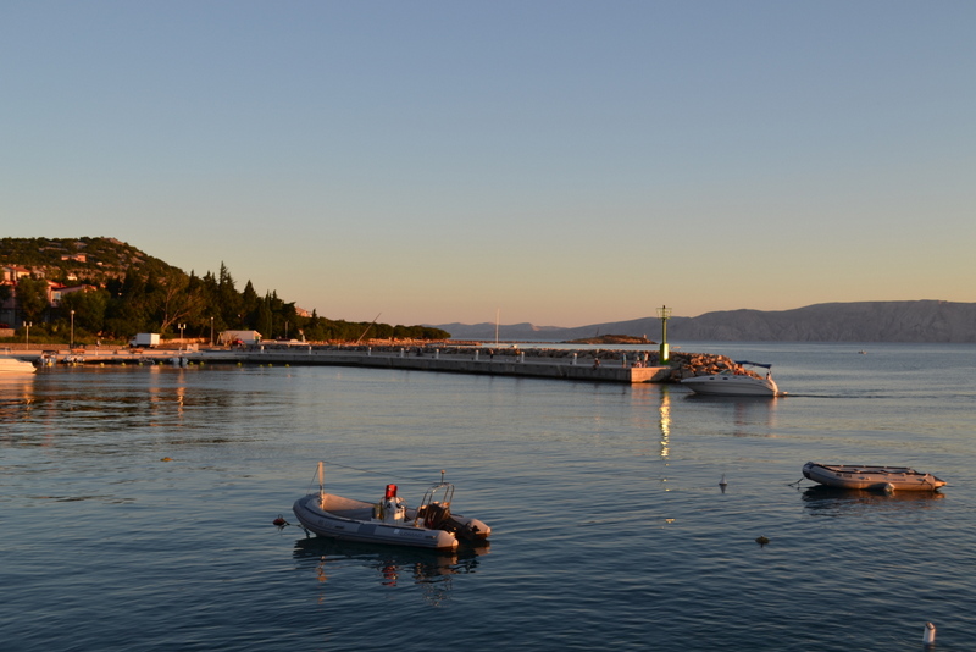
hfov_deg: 53.1
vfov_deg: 36.9
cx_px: 488
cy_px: 326
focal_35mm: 36
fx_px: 976
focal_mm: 24
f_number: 5.6
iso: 110
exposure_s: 1/125
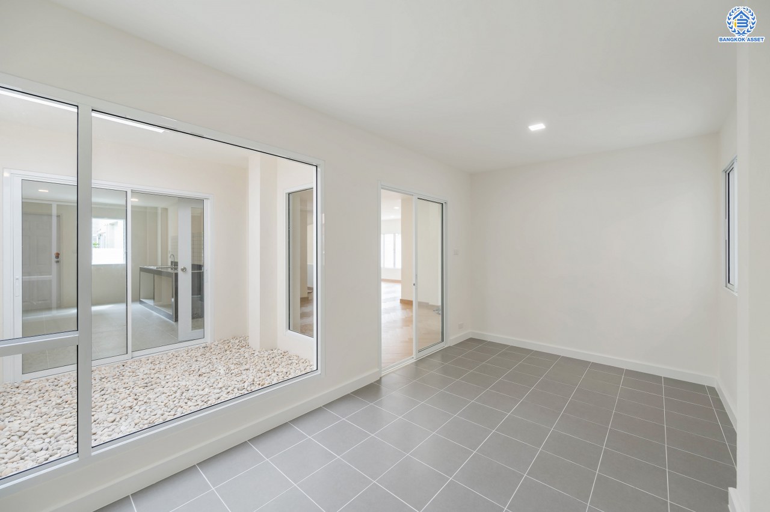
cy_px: 256
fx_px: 321
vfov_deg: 77.3
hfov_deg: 100.4
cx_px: 385
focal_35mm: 15
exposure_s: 1/1600
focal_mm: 15
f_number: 4
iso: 100
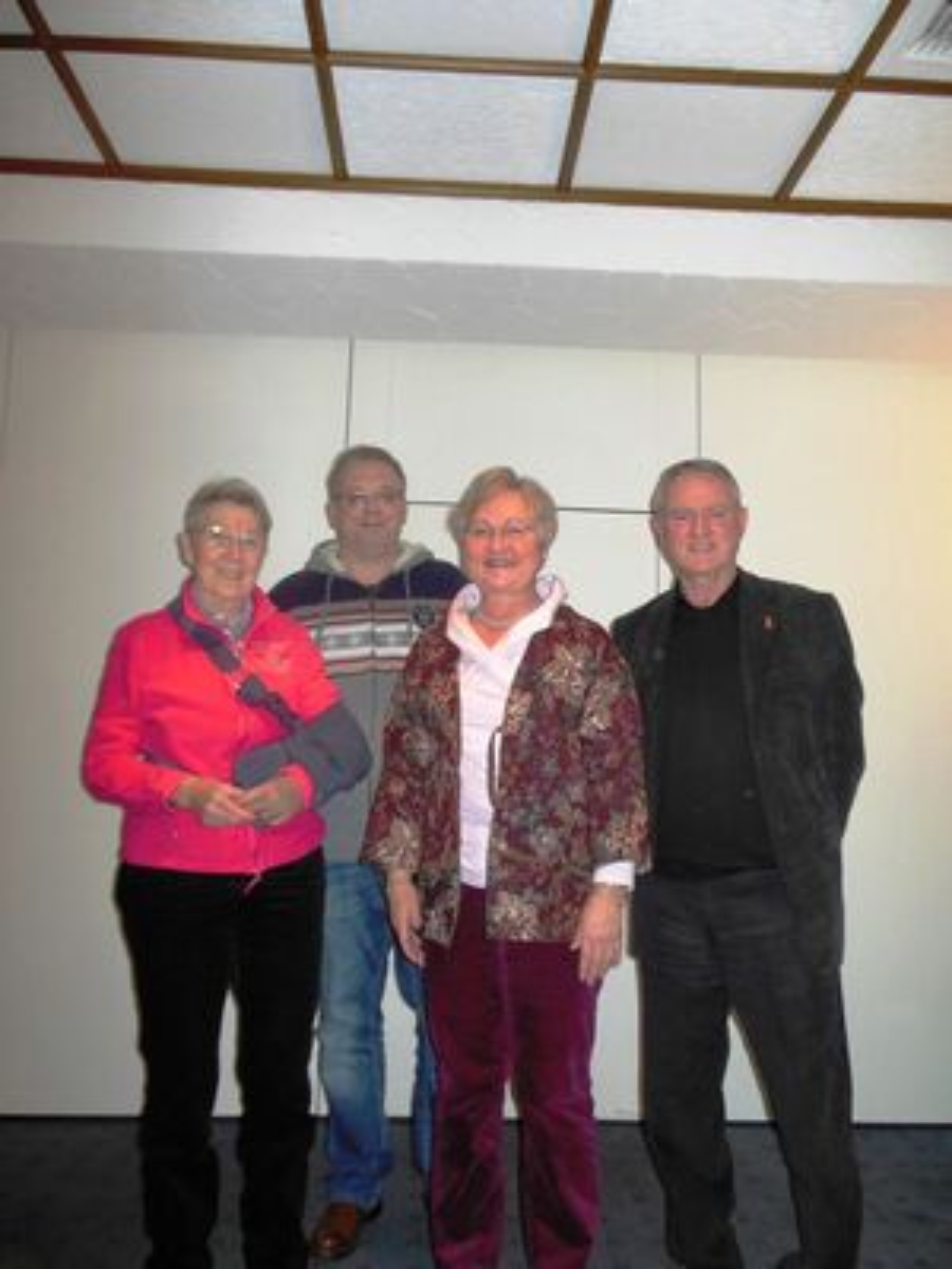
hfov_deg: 54.9
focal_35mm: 25
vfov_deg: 69.4
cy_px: 634
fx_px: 917
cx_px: 476
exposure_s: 1/25
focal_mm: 4.5
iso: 200
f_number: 3.2
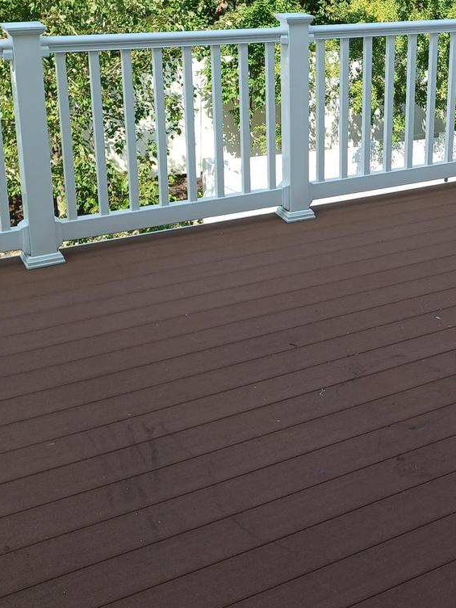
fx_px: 896
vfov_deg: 36.5
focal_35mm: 51
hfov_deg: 27.5
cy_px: 146
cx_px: 417
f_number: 1.8
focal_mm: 4.6
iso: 32
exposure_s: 1/163
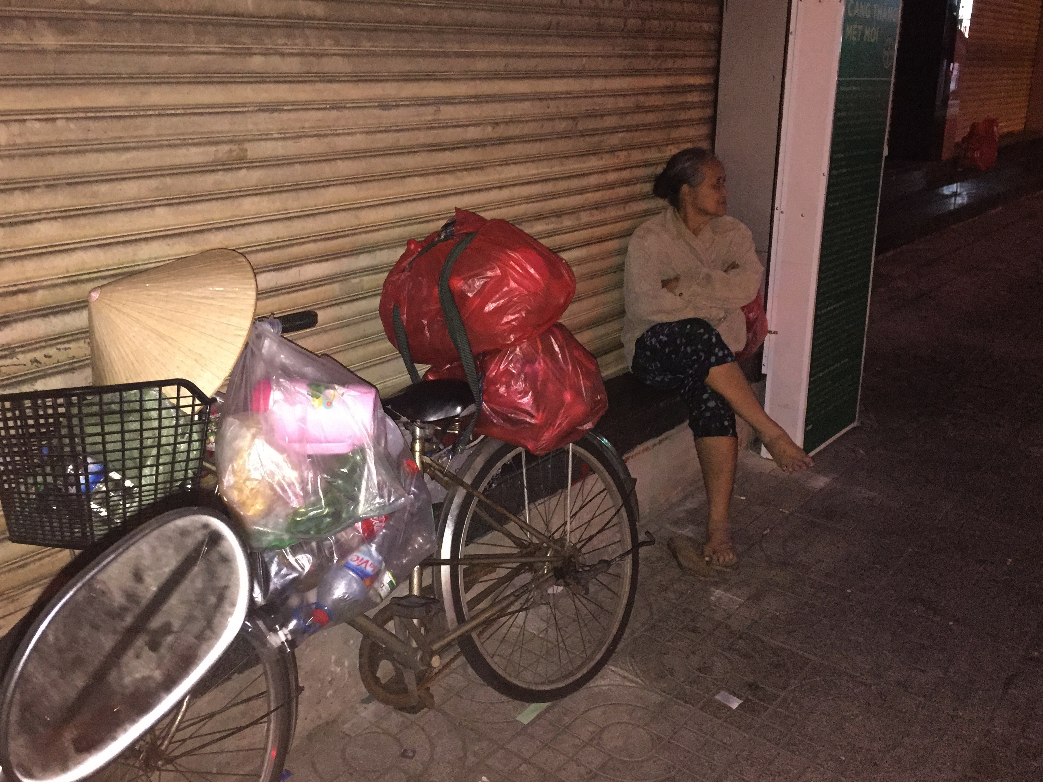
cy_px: 391
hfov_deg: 58.3
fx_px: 934
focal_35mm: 31
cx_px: 489
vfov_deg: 45.4
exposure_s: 1/17
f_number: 2.2
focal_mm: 4.15
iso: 500
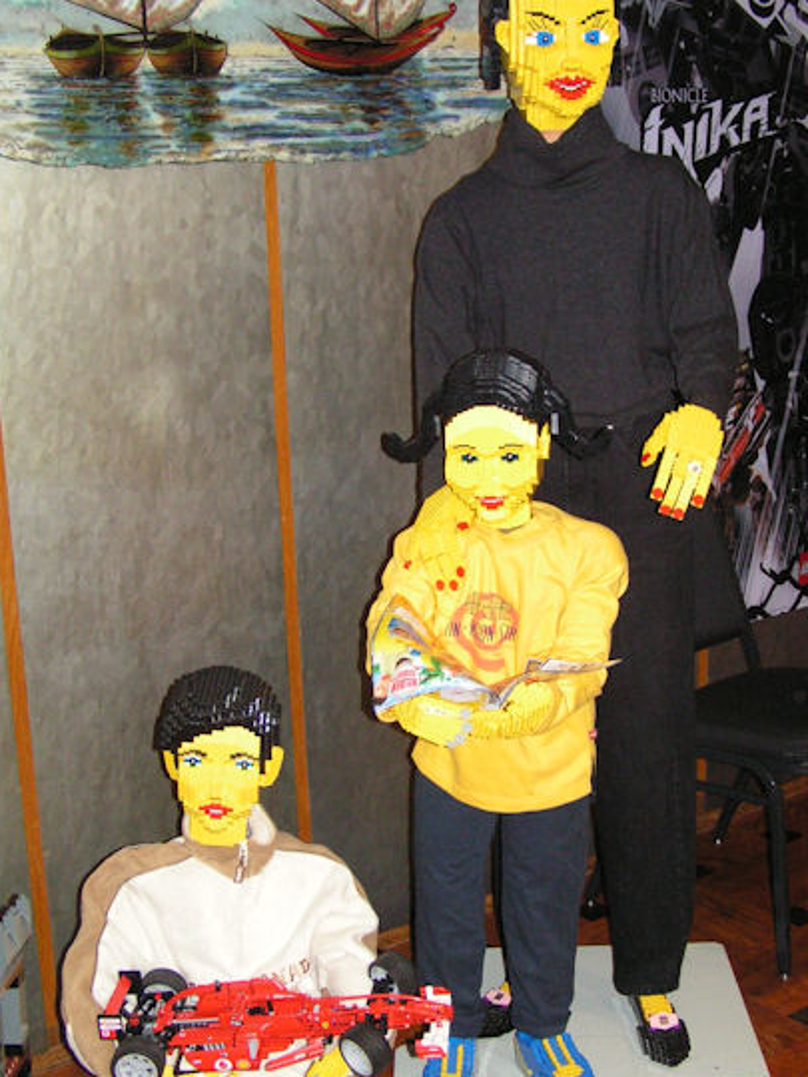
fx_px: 1649
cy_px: 598
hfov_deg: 27.5
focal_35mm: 53
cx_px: 488
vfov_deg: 36.1
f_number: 2.8
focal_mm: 7.1
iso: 200
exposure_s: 1/50
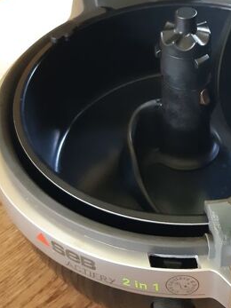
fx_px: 427
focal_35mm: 48
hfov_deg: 29.6
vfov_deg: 38.4
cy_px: 67
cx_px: 184
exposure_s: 1/20
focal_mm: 3.92
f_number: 1.7
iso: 640
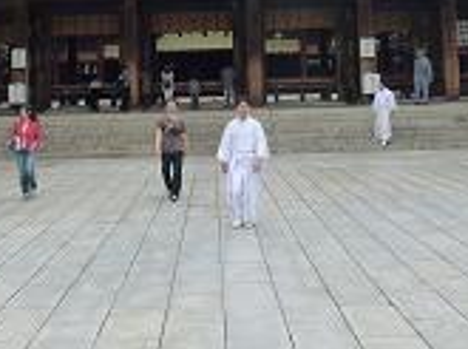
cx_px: 165
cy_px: 43
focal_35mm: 63
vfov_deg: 22.7
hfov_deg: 30.6
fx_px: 850
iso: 160
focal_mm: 4.3
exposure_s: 1/400
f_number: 4
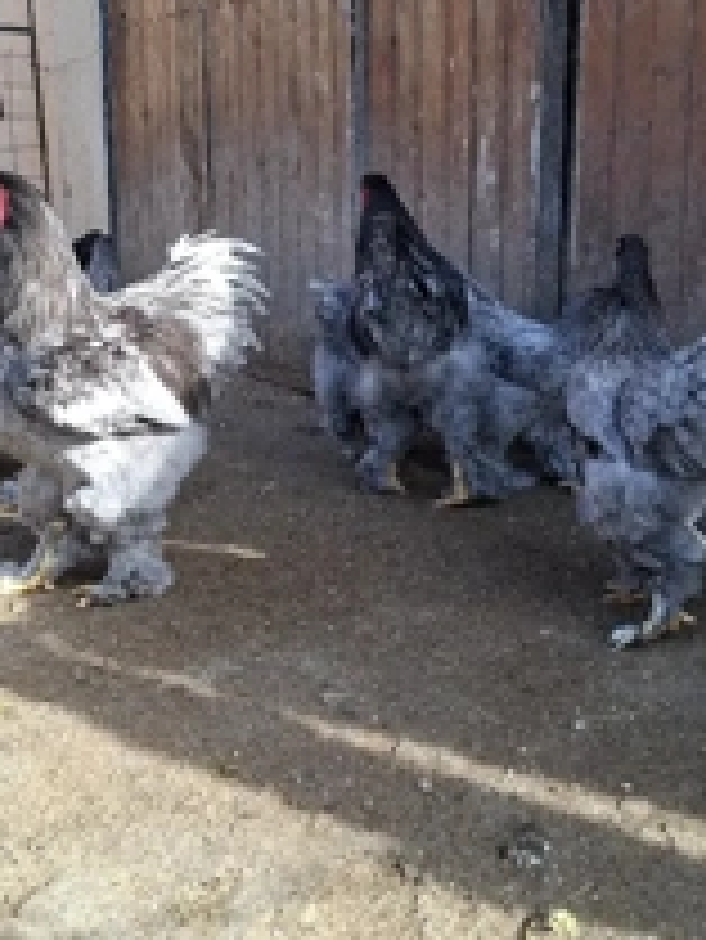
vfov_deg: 42.8
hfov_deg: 32.9
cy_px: 414
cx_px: 351
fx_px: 1195
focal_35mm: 44
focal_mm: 5.54
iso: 50
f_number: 1.8
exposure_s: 1/278
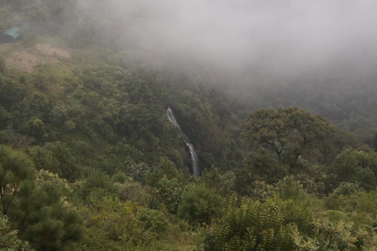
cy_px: 126
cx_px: 188
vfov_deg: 31.9
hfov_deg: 46.4
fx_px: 440
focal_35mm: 42
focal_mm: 28
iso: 200
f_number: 5.6
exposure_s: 1/160
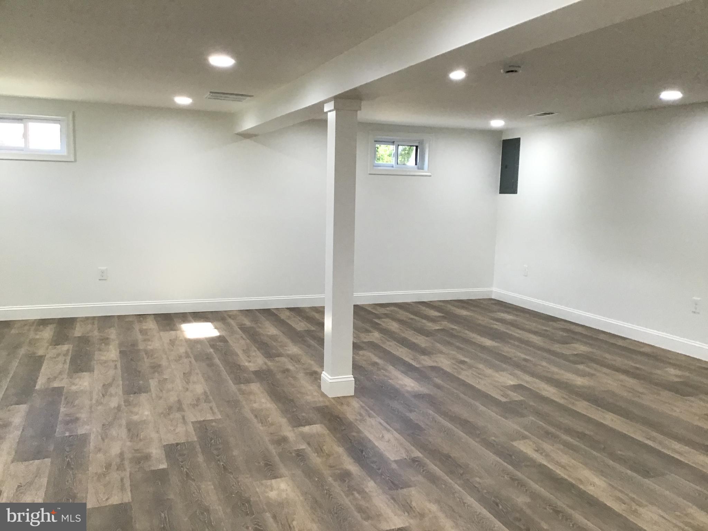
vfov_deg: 45.4
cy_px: 266
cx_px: 354
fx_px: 634
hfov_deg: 58.4
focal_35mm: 31
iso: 40
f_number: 2.4
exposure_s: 1/30
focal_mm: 3.3
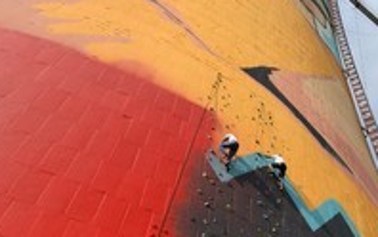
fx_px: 536
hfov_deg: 35.8
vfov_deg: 24.6
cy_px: 61
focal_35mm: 52
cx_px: 360
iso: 200
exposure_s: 1/320
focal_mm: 24
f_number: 11
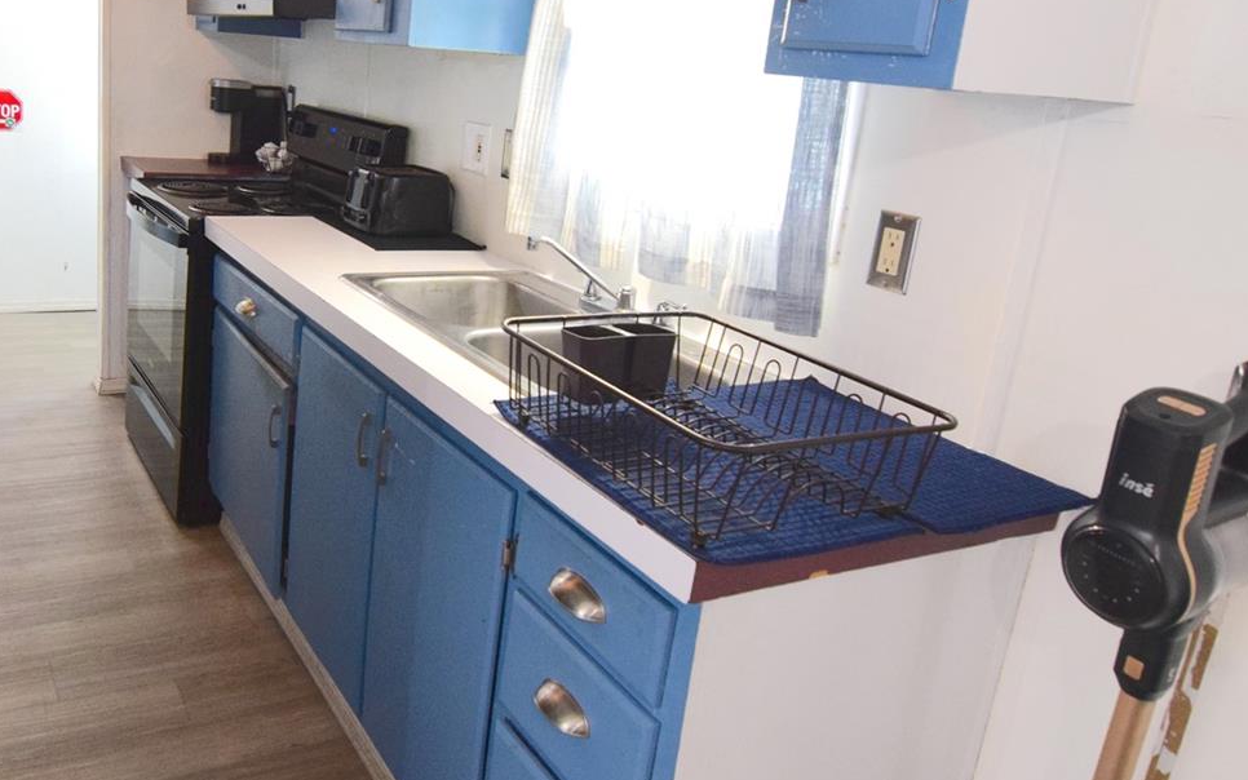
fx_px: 947
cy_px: 300
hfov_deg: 64.5
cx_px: 385
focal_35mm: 28
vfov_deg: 44.5
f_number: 5
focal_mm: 11
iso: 1600
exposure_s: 1/60
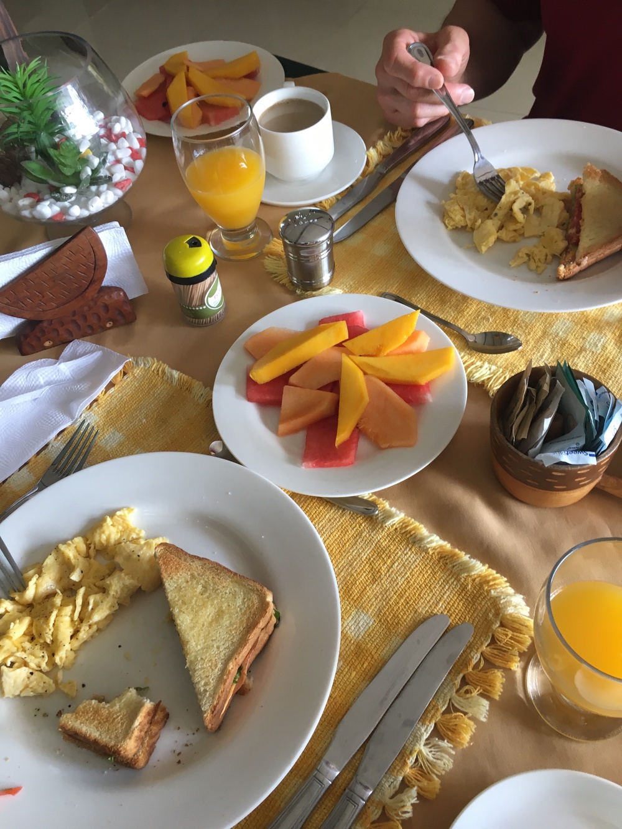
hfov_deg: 48.2
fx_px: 695
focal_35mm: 29
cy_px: 414
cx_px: 311
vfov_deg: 61.7
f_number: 2.2
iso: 50
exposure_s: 1/30
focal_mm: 4.15
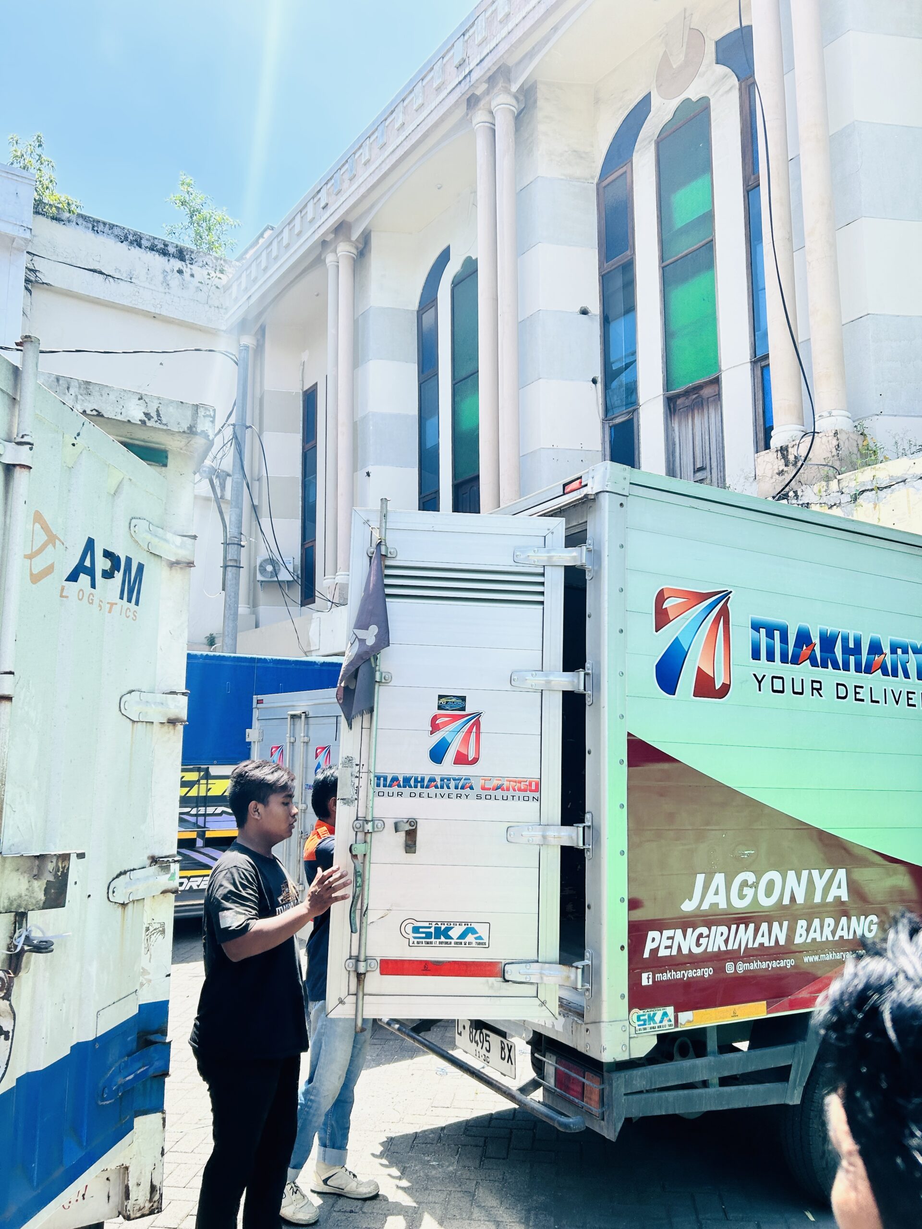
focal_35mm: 26
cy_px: 614
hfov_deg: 53.1
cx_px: 461
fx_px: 923
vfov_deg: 67.3
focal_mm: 5.7
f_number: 1.5
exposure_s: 1/1511
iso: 50
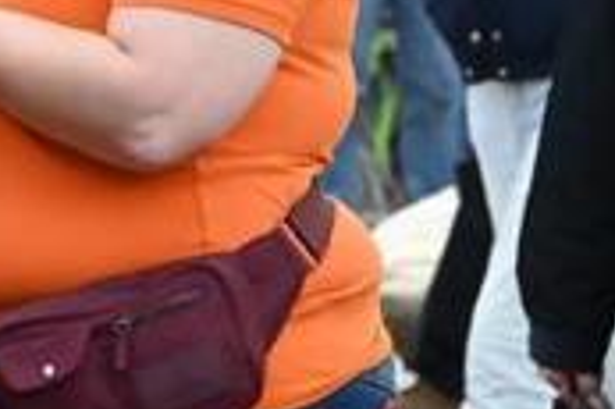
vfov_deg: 1.5
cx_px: 21
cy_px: -165
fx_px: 15701
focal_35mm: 920
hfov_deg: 2.2
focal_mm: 160
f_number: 9
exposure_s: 1/5000
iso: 10000
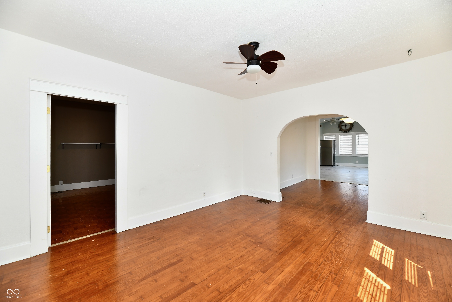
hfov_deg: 104.3
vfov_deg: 81.2
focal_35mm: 14
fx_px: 176
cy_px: 151
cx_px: 226
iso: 640
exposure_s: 1/60
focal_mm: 14
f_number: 6.3
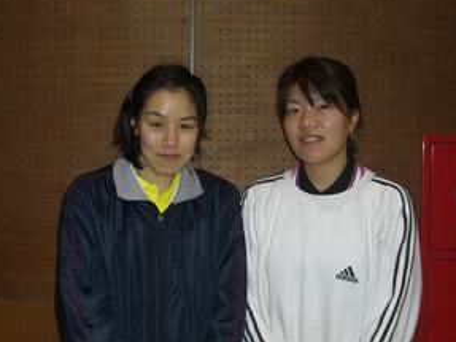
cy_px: 177
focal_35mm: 53
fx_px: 698
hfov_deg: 36.1
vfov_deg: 27.5
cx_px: 257
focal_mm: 6.2
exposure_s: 1/60
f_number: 2.7
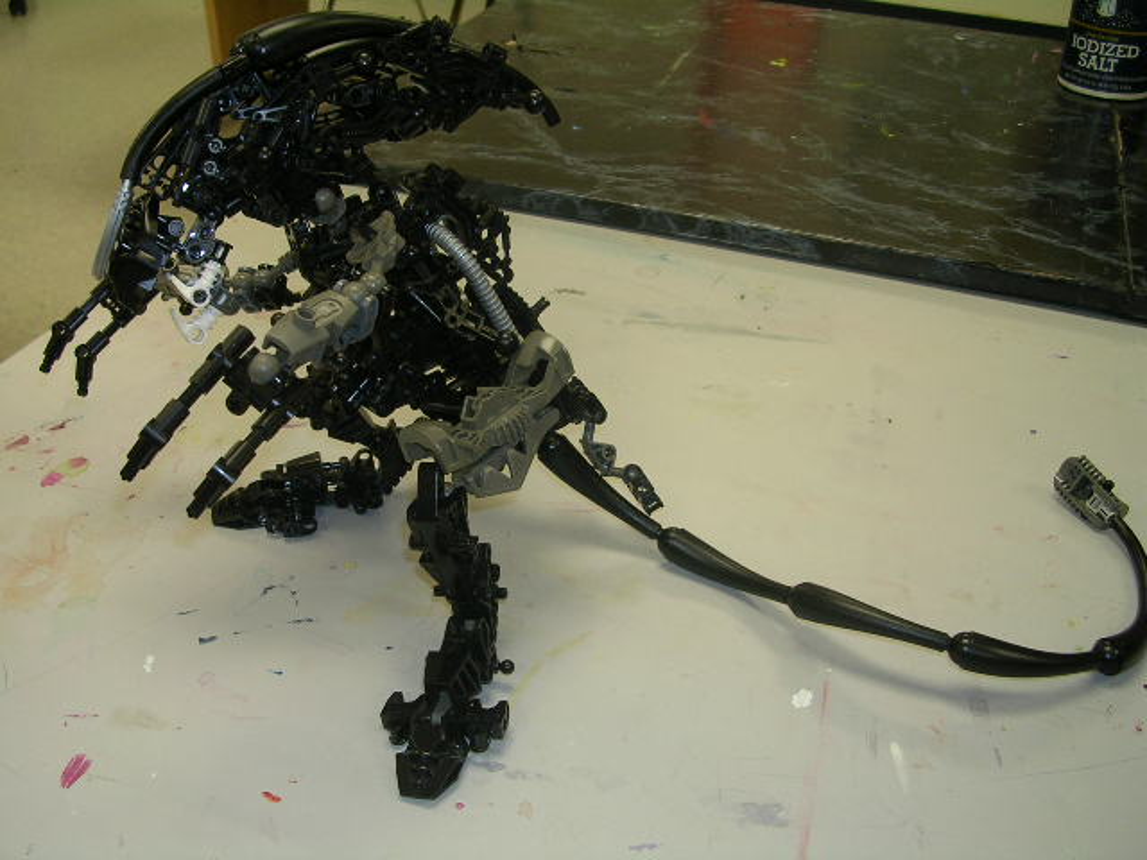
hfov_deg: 49.0
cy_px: 430
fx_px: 1259
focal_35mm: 38
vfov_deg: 37.7
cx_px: 574
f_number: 2.8
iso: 50
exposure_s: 1/30
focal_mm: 5.8
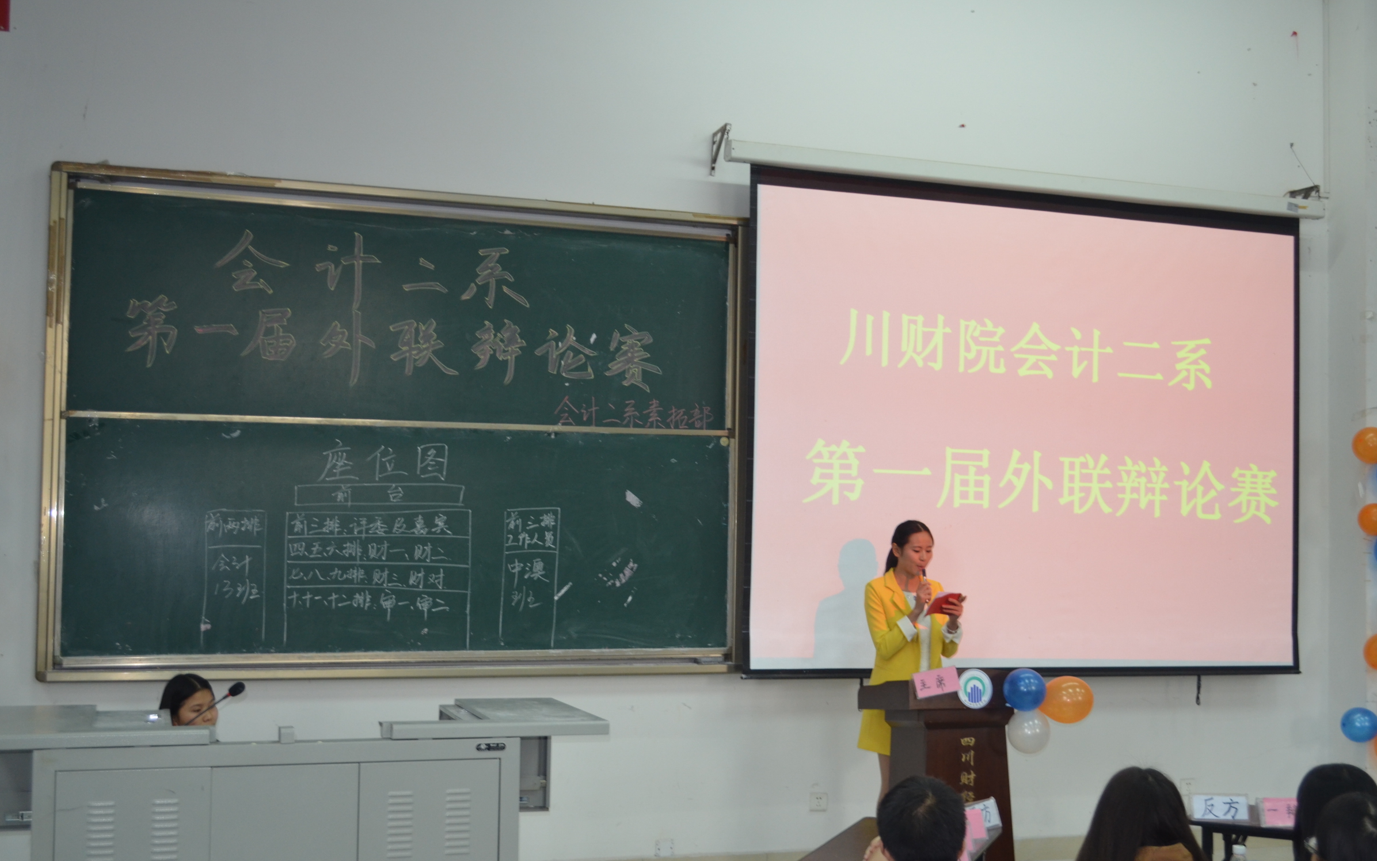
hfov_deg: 45.3
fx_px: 1651
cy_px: 446
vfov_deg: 29.2
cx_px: 689
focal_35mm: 44
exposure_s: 1/60
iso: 720
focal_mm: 28
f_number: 4.5
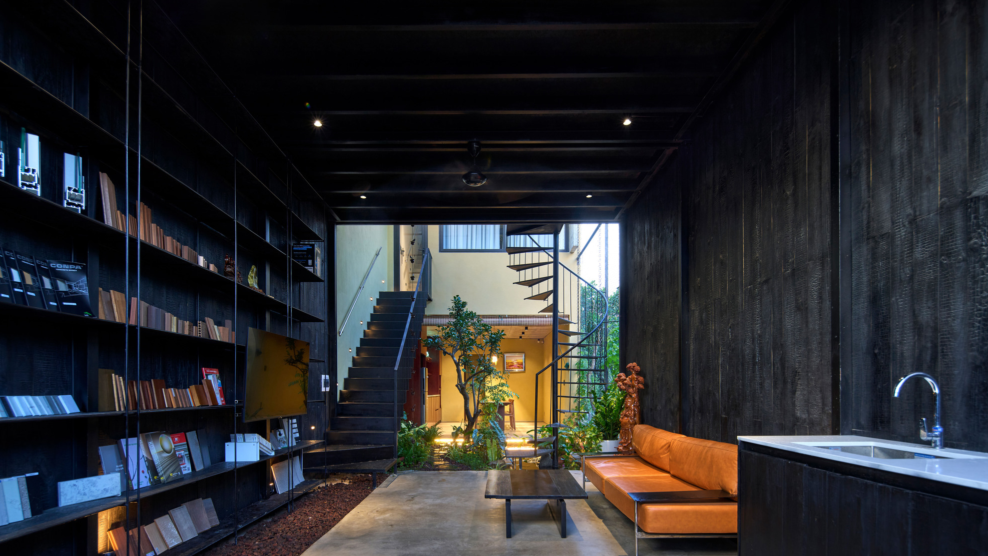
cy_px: 328
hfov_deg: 92.7
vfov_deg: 60.6
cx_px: 494
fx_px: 472
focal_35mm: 18
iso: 125
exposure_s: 1/4
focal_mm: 17
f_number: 9
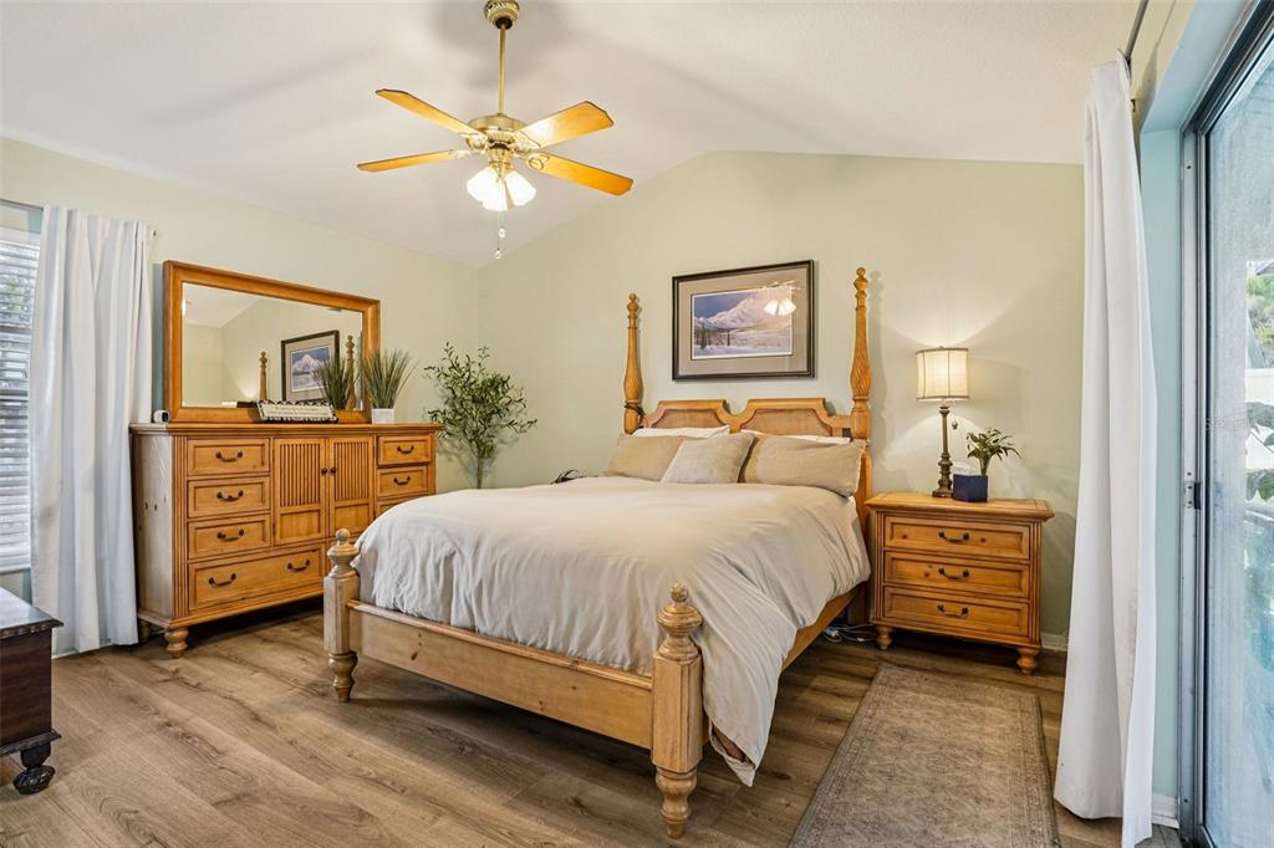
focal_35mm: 17
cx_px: 637
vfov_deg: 70.4
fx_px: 601
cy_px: 424
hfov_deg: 93.3
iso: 100
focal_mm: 17
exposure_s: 1/1.67
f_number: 8
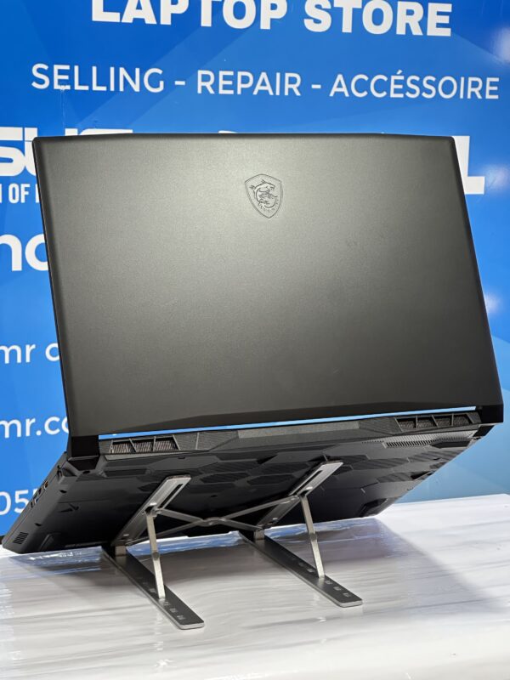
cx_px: 255
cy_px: 340
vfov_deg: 25.3
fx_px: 1513
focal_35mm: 77
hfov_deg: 19.1
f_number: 2.8
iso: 160
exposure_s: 1/50
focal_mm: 9
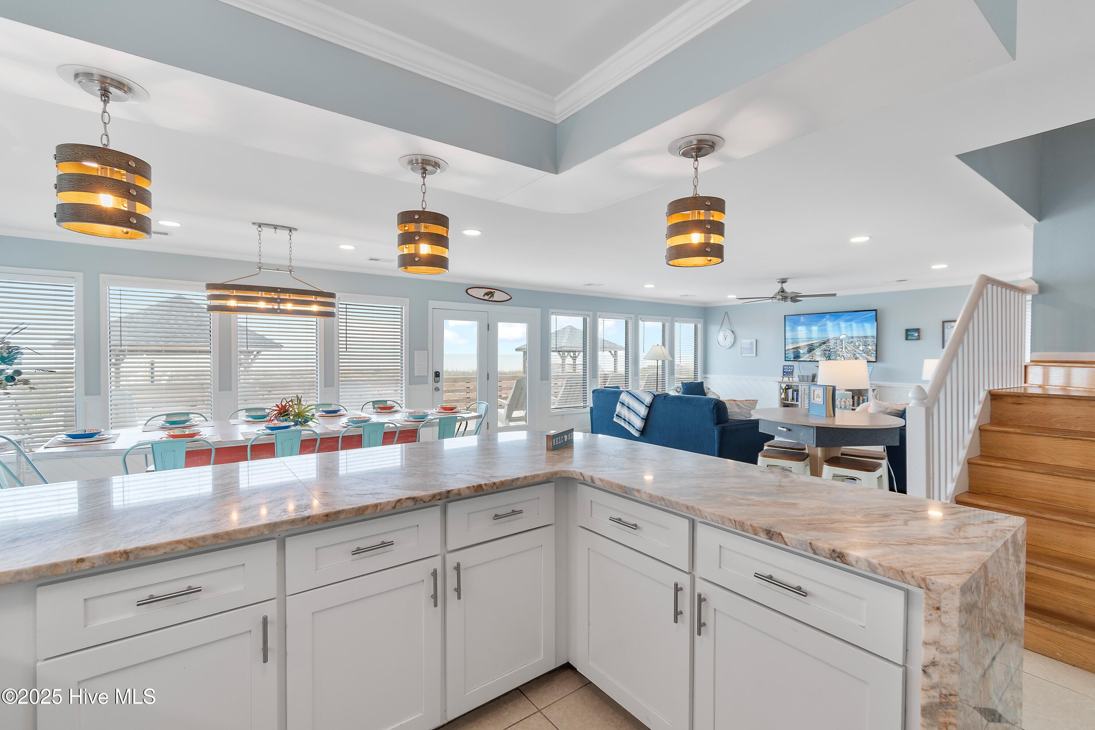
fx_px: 456
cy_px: 365
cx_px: 548
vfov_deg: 77.3
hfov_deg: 100.4
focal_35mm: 15
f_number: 4.5
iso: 100
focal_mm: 10
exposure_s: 1/15
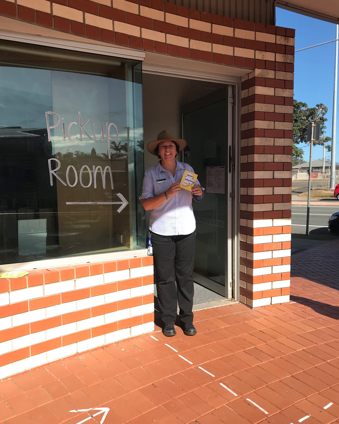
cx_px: 166
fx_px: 376
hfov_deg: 48.5
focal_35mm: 30
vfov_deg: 58.7
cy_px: 225
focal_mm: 3.99
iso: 20
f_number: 1.8
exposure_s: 1/1451
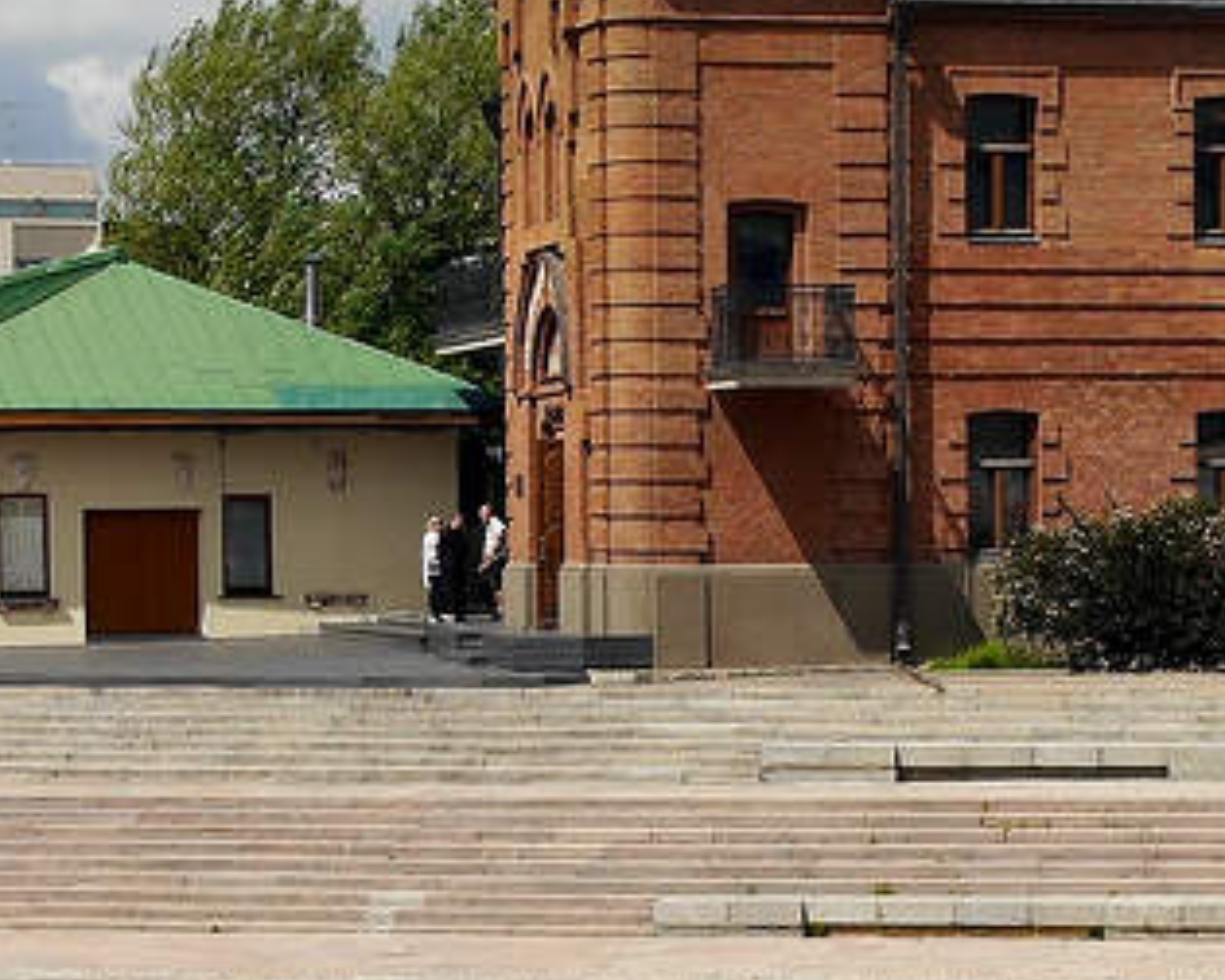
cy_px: 797
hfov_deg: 14.6
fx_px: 4786
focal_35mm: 132
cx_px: 803
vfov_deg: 11.6
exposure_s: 1/500
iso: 160
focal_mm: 16
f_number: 8
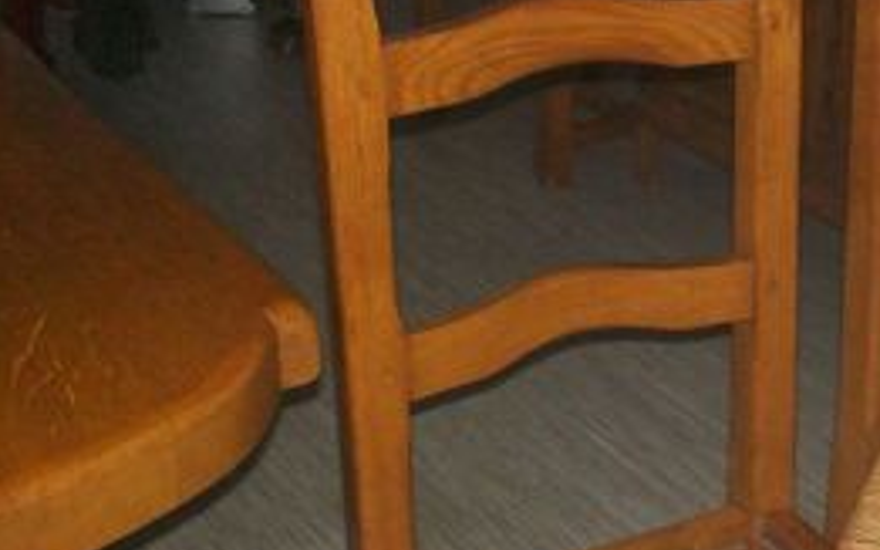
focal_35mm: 74
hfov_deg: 27.3
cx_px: 695
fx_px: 1774
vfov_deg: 17.6
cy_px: 348
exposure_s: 1/30
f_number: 4.5
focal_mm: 6.3
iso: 250
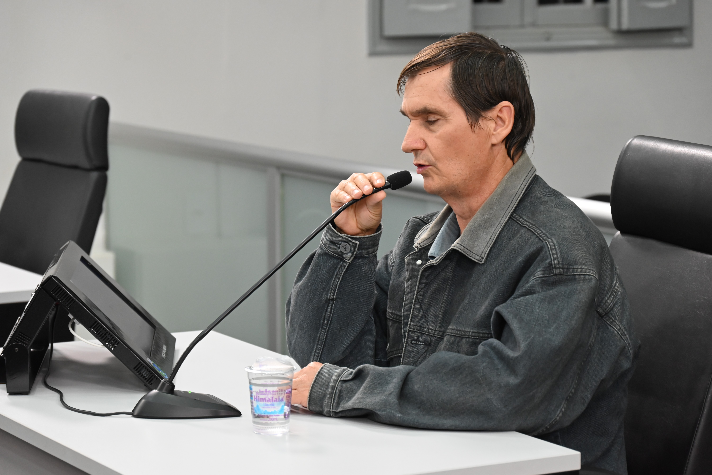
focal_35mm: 115
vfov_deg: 11.9
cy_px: 238
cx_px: 356
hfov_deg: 17.8
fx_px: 2275
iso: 2200
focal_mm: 115
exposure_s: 1/125
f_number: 6.3
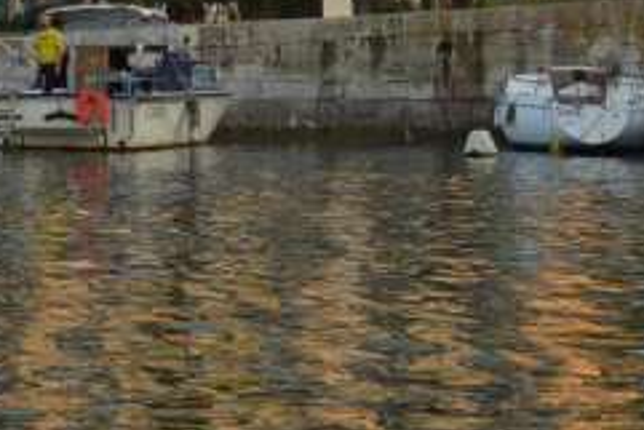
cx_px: -19
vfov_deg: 12.9
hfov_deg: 19.2
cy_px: -118
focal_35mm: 103
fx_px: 1844
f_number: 10
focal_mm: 31
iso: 1800
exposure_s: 1/200
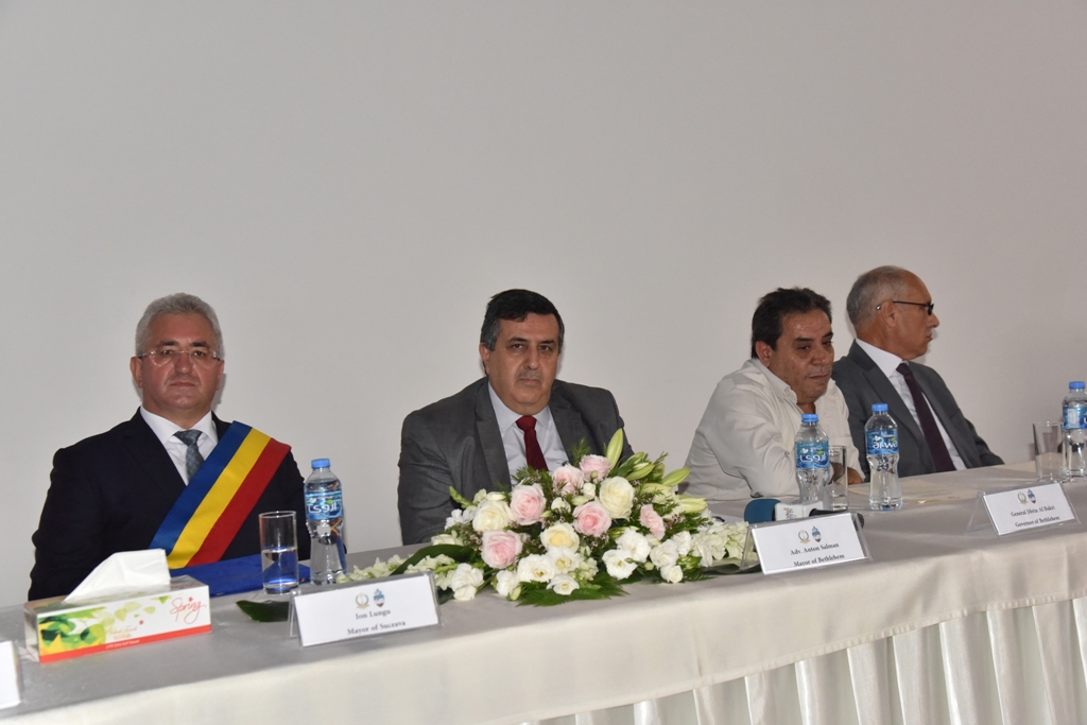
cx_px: 544
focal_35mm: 50
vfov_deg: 27.0
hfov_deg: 39.6
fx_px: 1510
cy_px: 362
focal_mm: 50
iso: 2500
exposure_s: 1/250
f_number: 7.1
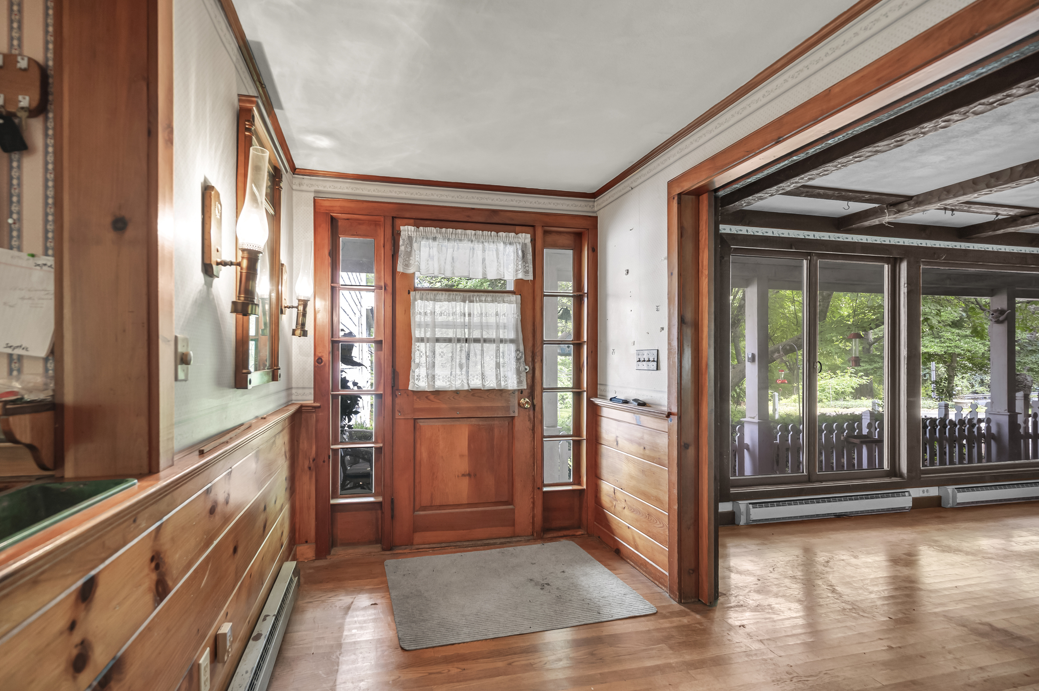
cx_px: 465
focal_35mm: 16
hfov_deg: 96.4
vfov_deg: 73.6
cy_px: 365
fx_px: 461
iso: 320
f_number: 4
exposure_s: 1/25
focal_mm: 14
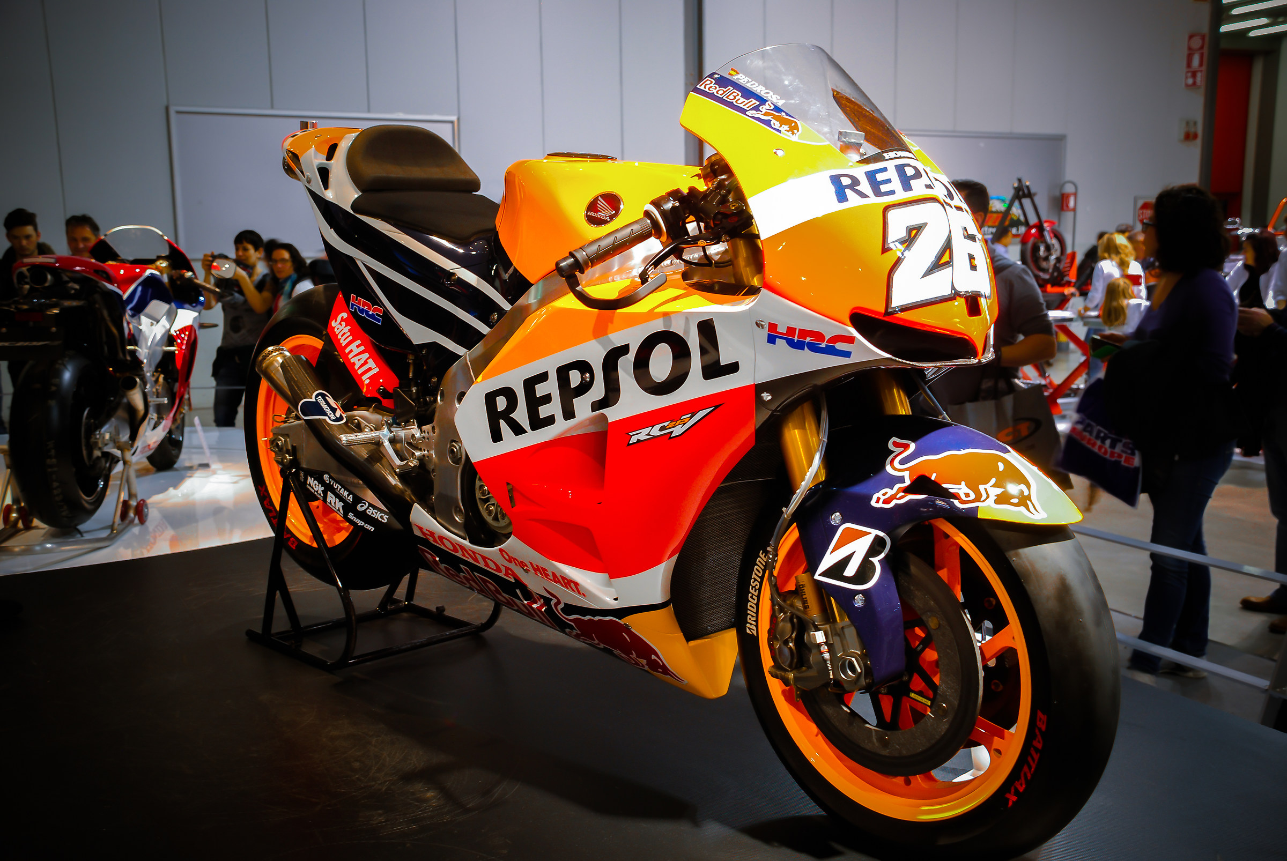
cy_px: 430
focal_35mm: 36
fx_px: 1288
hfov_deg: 53.1
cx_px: 644
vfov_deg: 37.0
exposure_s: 1/8
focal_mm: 24
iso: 200
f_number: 4.5
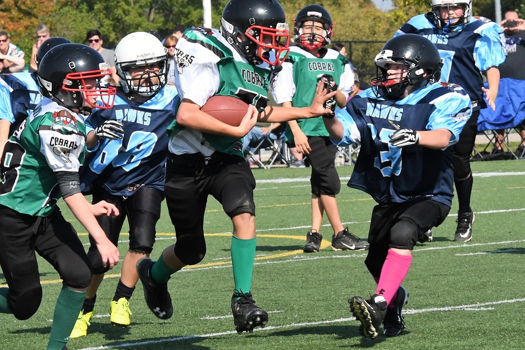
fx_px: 2952
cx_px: 262
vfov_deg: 6.8
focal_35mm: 202
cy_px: 175
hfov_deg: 10.2
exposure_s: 1/1000
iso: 1250
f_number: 16
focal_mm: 135
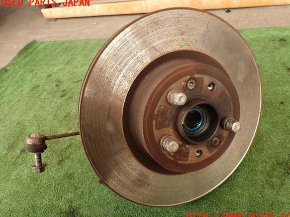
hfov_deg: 67.3
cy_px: 109
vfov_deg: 53.1
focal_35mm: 26
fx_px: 218
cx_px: 149
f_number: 2.8
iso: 100
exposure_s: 1/80
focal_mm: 4.5
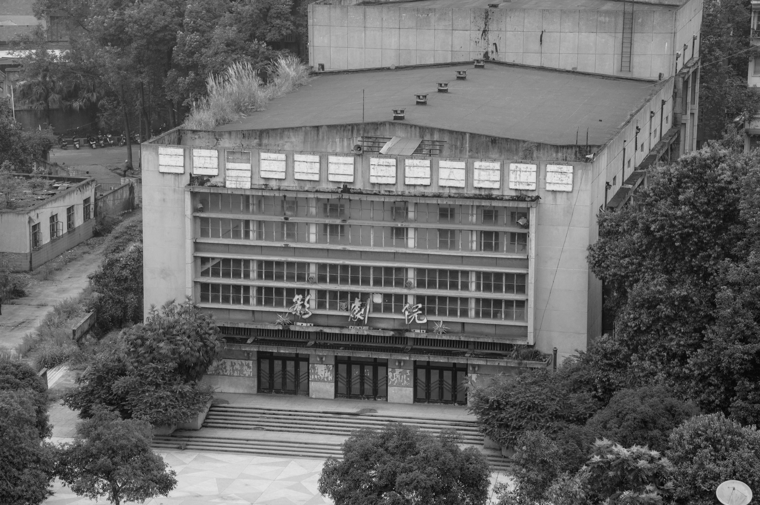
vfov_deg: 11.4
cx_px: 380
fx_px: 2530
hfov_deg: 17.1
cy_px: 252
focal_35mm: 120
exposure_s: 1/100
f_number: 9
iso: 100
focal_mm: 80
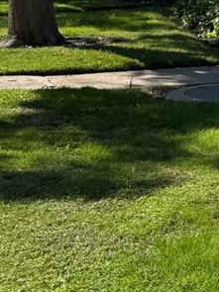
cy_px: -7
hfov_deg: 11.3
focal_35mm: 122
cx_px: 391
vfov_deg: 15.8
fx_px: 1030
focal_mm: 6.76
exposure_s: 1/3759
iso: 80
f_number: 1.78
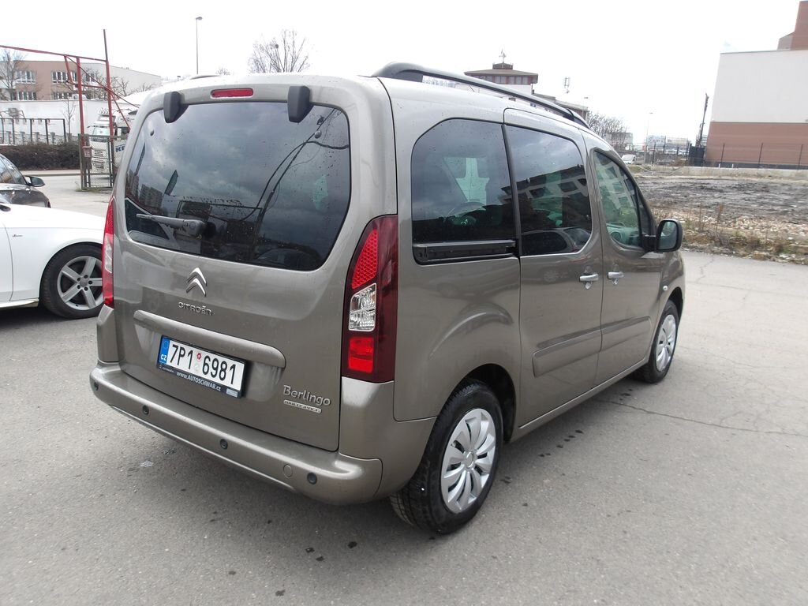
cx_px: 404
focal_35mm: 27
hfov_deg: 65.3
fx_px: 630
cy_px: 303
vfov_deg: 51.4
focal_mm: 4.9
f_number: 3
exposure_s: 1/278
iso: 100
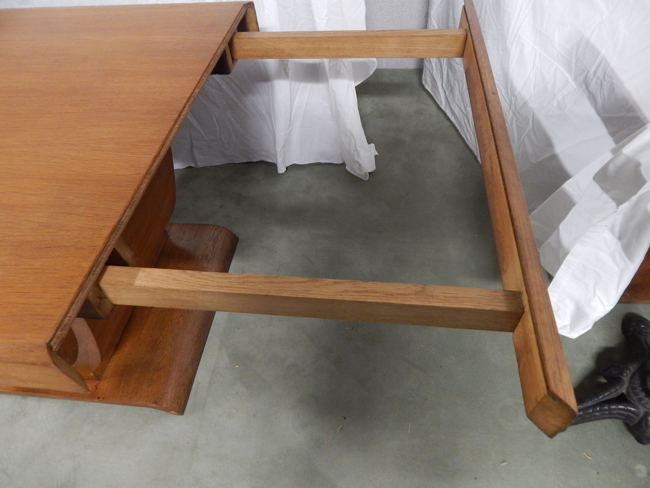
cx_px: 325
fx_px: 413
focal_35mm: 22
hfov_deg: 76.4
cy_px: 244
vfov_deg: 61.1
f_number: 3
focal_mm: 4
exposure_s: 1/10
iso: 400
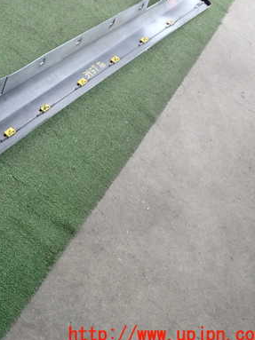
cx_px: 3
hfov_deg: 29.0
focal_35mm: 47
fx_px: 462
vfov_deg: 40.4
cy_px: 146
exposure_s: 1/125
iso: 200
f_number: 2.3
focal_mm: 5.4
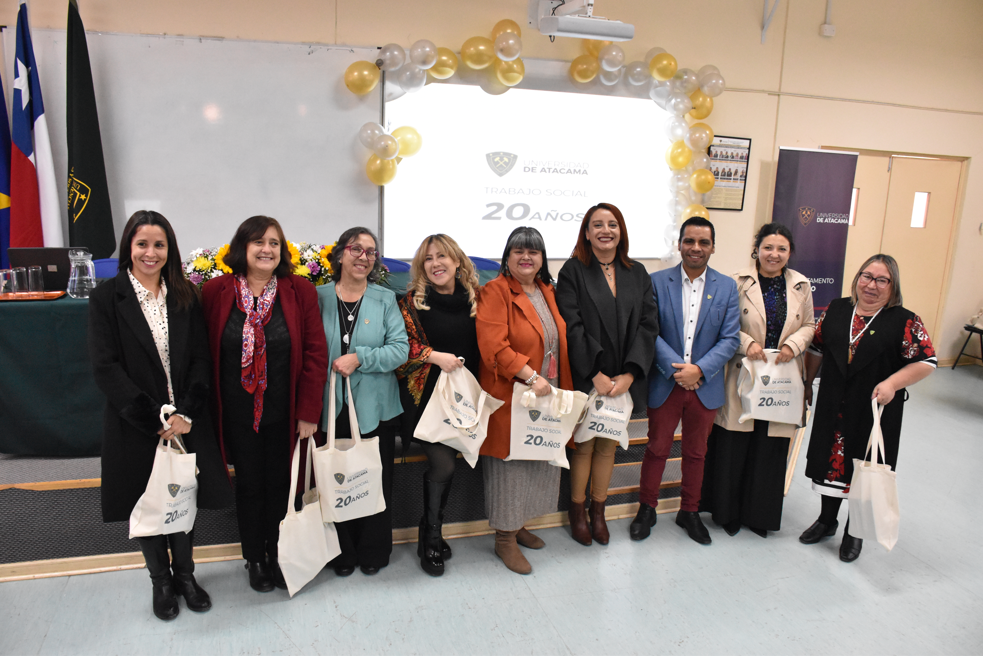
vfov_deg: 47.9
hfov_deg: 67.4
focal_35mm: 27
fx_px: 737
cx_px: 492
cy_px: 328
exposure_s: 1/125
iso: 4000
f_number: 5.6
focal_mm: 18
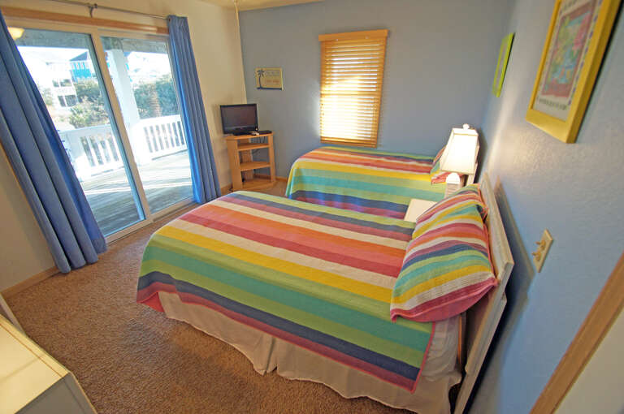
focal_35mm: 15
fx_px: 260
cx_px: 312
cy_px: 207
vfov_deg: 77.2
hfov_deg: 100.5
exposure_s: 1/60
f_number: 4
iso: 250
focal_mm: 10
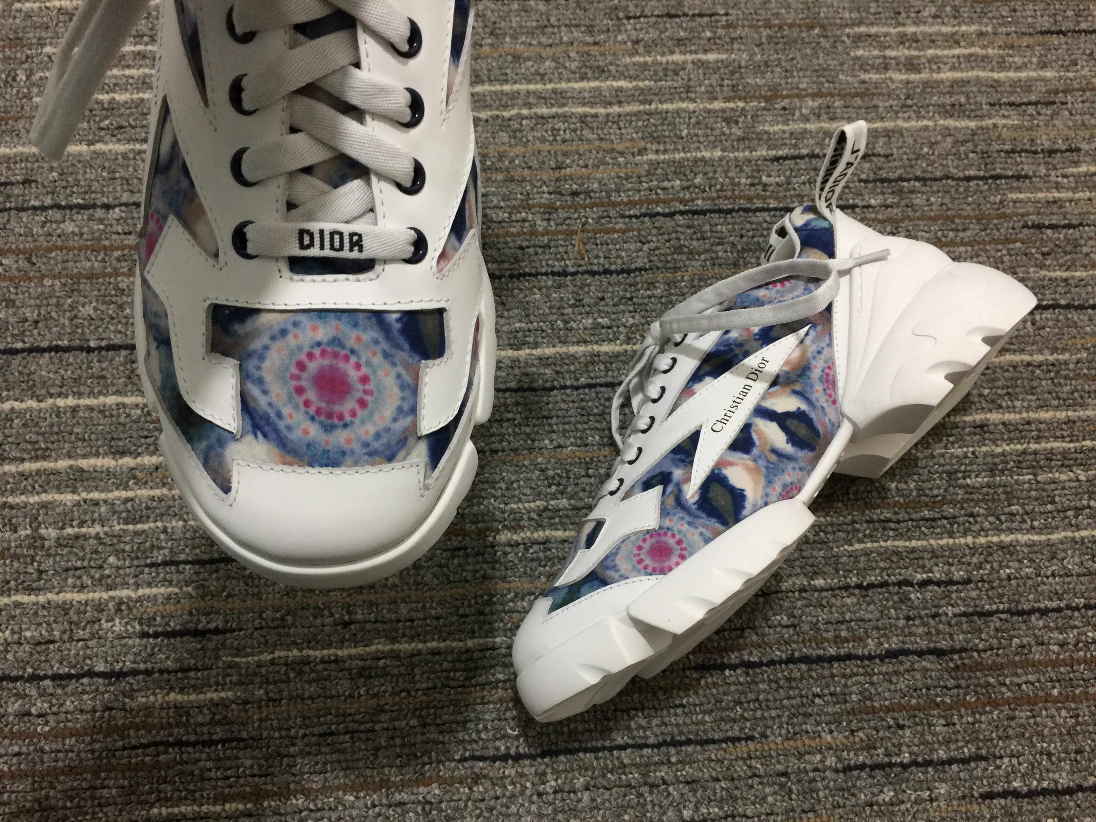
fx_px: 918
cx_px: 548
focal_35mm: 29
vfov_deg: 48.2
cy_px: 411
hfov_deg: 61.7
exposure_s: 1/33
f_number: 2.2
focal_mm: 4.15
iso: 64
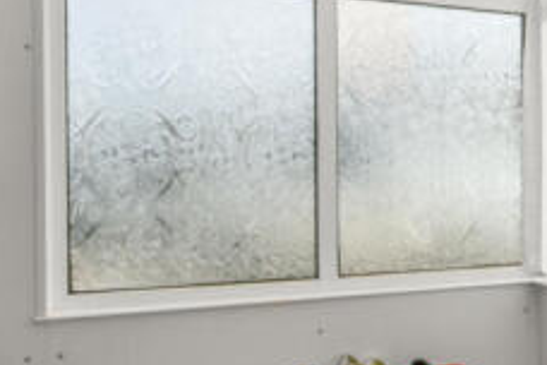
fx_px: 699
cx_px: 503
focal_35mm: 46
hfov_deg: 39.4
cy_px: 189
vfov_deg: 29.2
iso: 400
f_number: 8
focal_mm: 16
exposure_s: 1/1250
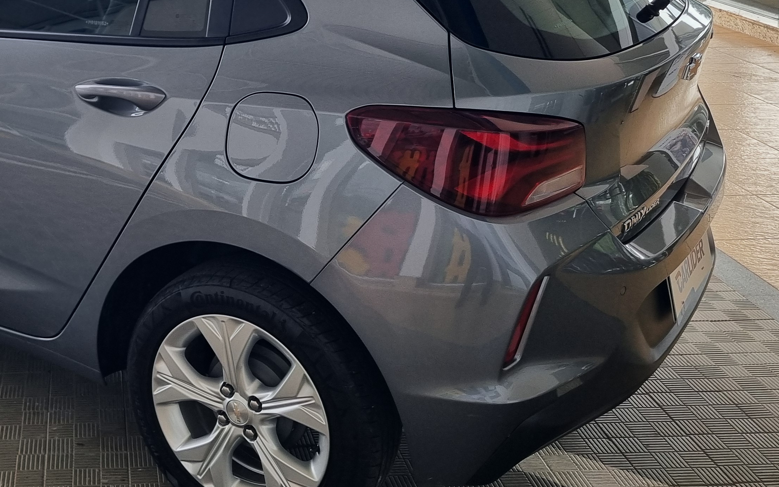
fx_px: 1061
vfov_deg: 25.4
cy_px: 93
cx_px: 118
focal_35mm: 50
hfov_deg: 38.2
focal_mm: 5.4
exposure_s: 1/376
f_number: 1.8
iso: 50
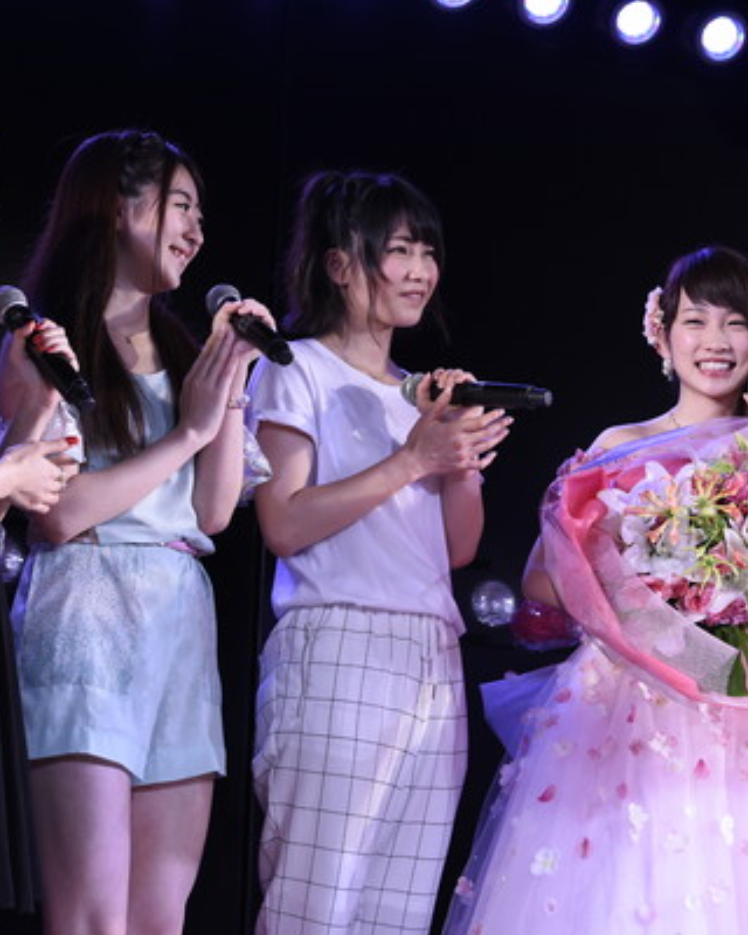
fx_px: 2767
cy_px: 469
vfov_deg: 19.2
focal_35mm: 100
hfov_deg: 15.2
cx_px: 680
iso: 2500
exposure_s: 1/500
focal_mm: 70
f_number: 5
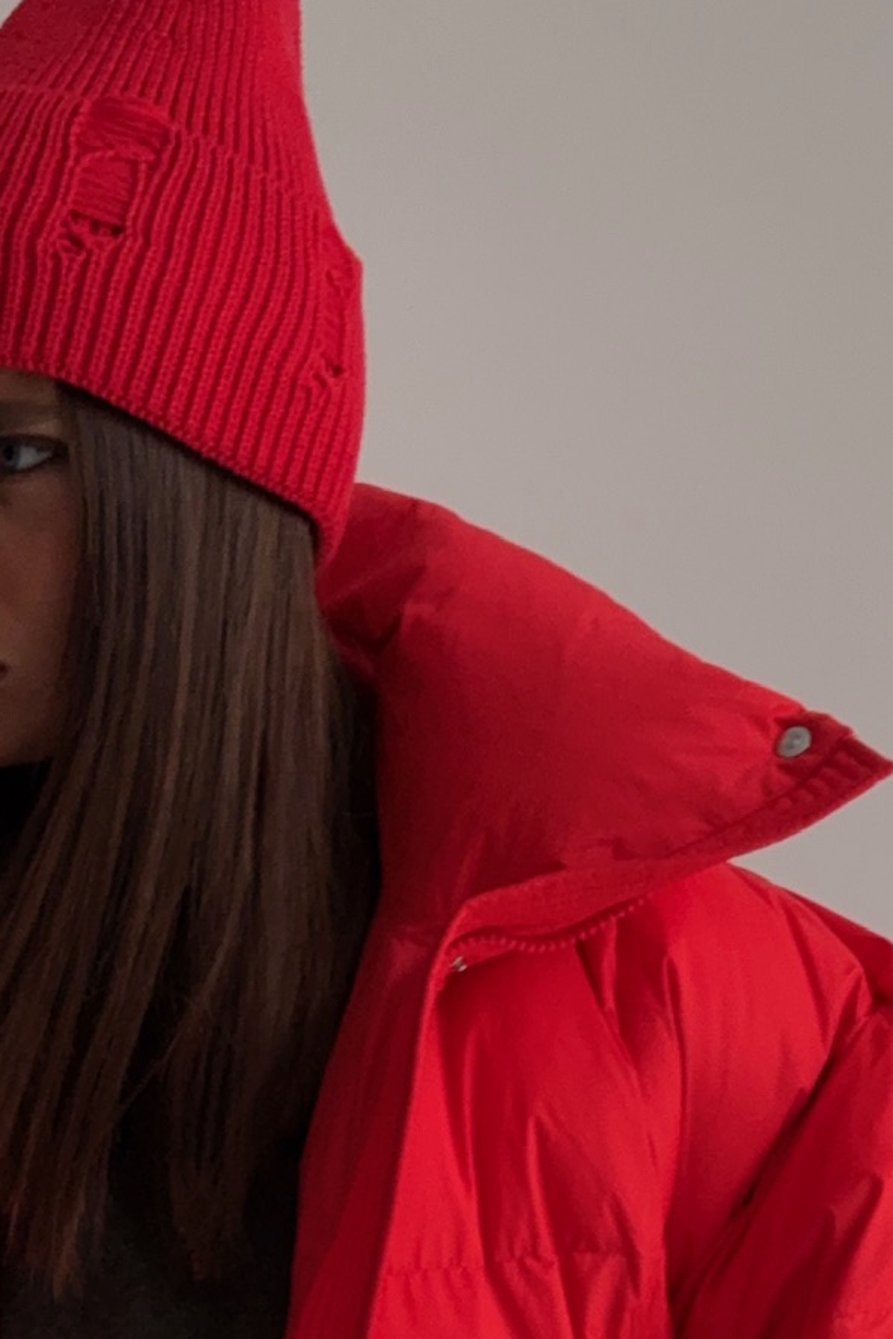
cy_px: 1303
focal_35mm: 115
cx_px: 125
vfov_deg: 17.4
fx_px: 4277
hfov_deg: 11.9
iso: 100
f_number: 1.78
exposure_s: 1/60
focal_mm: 6.76
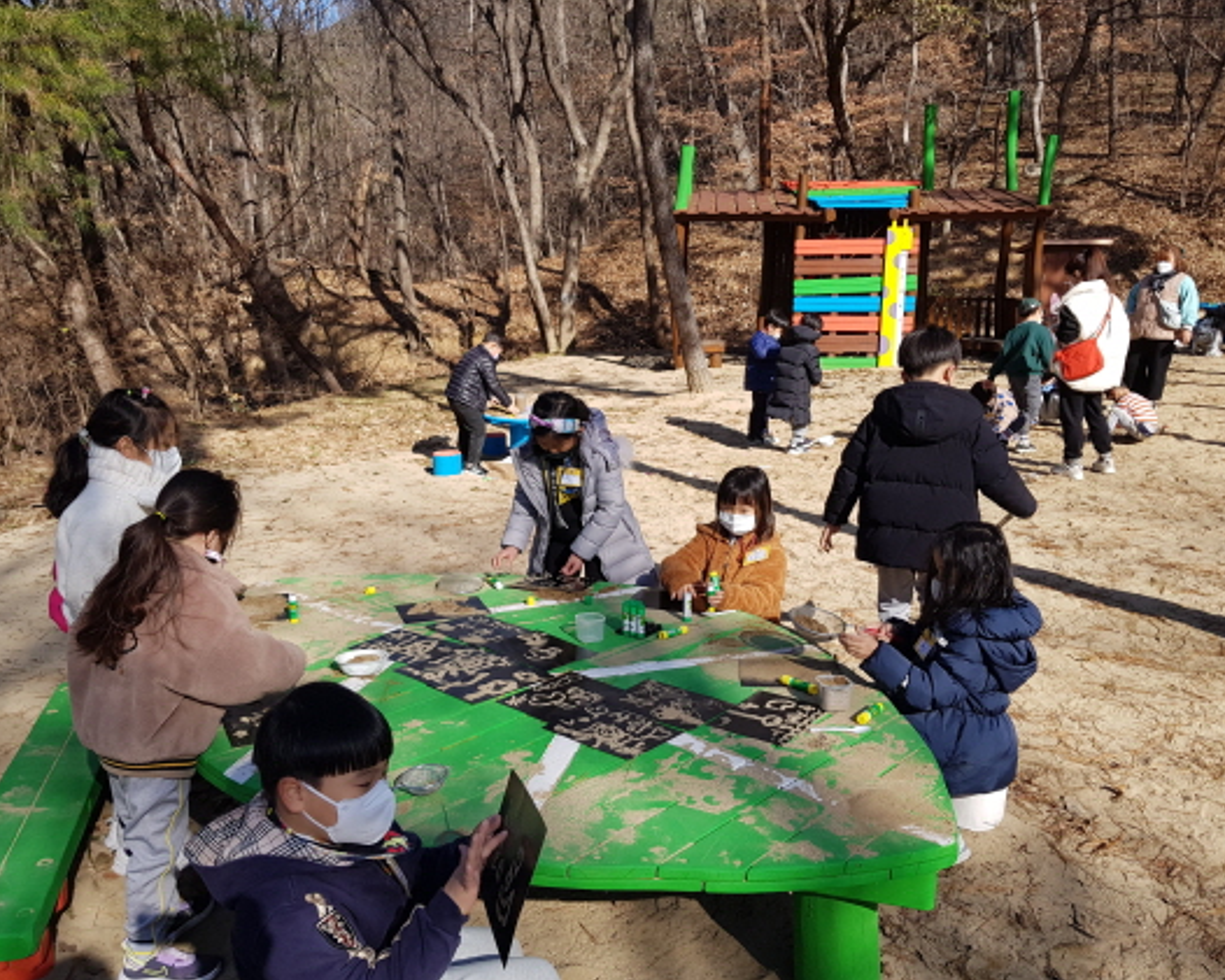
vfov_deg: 51.5
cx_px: 612
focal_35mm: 28
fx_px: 1015
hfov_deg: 62.2
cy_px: 504
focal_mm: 4.3
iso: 40
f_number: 1.7
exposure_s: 1/1492
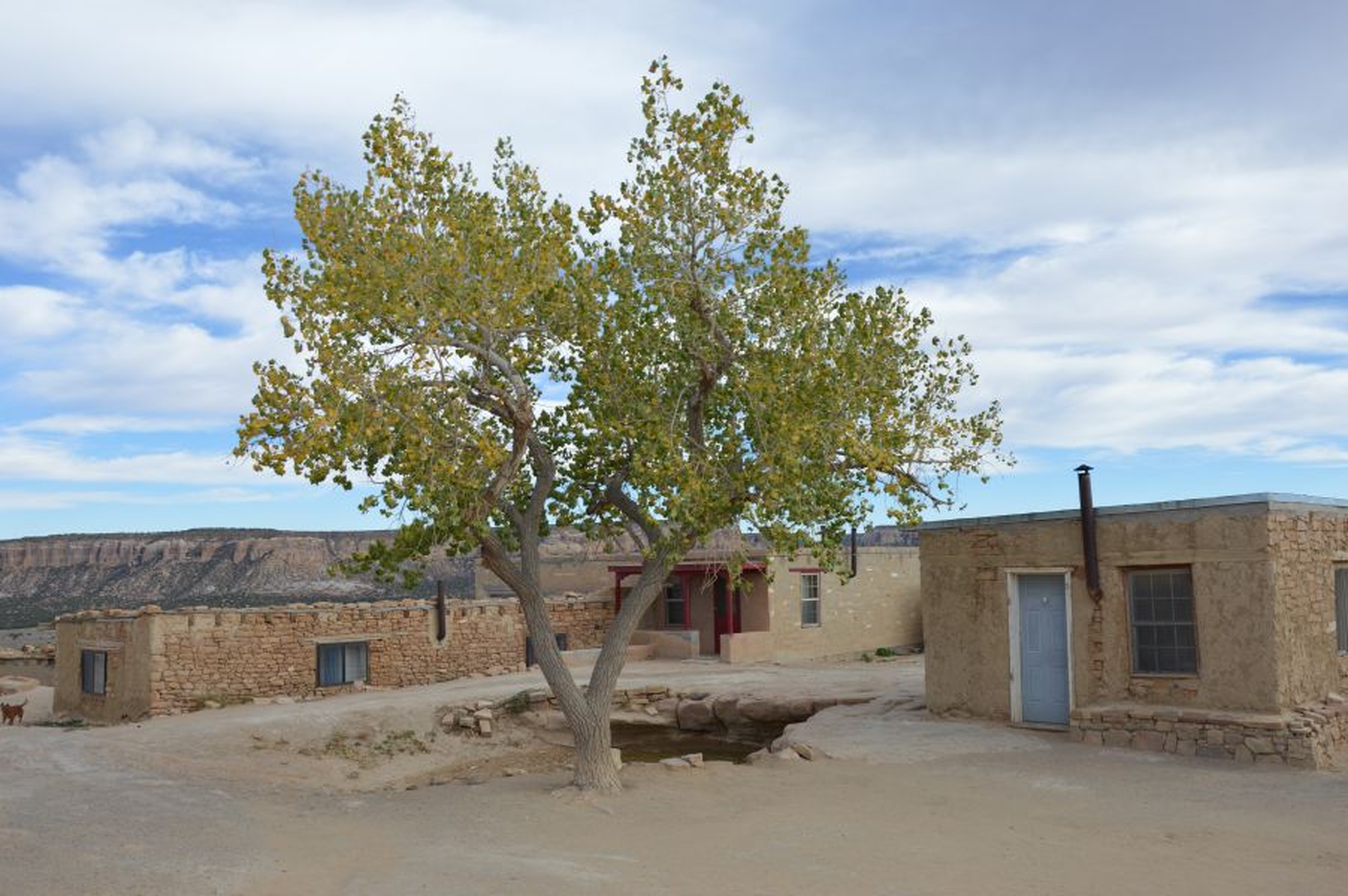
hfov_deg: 59.5
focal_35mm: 32
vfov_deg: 41.7
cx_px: 674
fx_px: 1179
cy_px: 448
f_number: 7.1
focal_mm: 21
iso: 100
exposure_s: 1/200
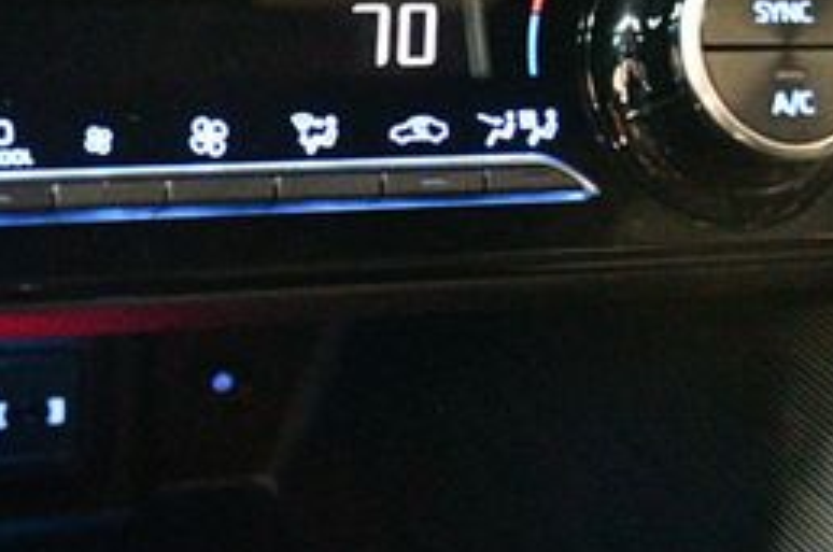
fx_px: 1894
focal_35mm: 82
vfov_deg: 16.6
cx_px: 97
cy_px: 197
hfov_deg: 24.2
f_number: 3.5
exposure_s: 1/30
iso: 12800
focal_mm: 22
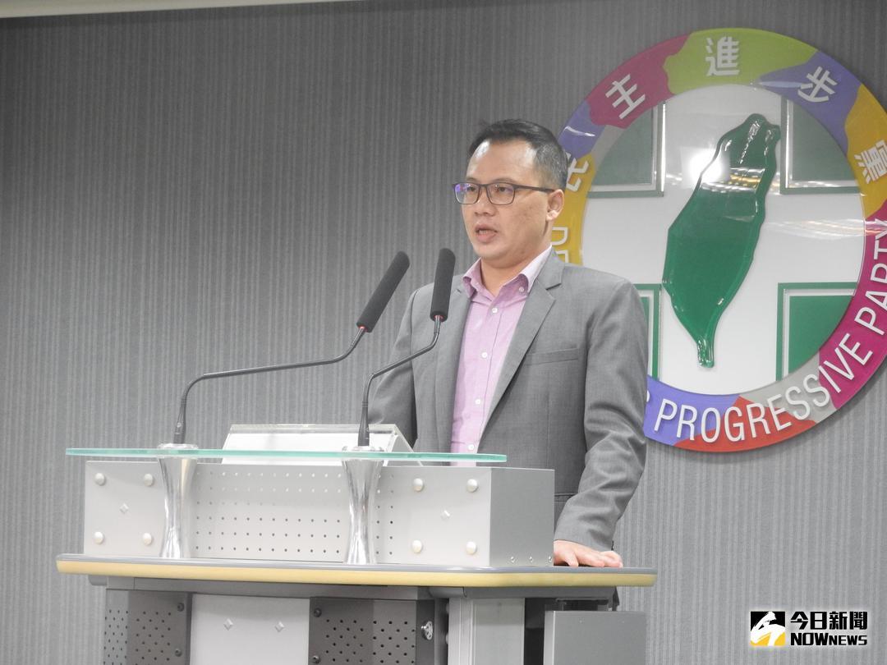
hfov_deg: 14.6
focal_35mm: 135
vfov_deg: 11.0
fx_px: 3459
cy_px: 332
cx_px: 444
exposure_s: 1/20
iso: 400
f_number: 5
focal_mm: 24.2
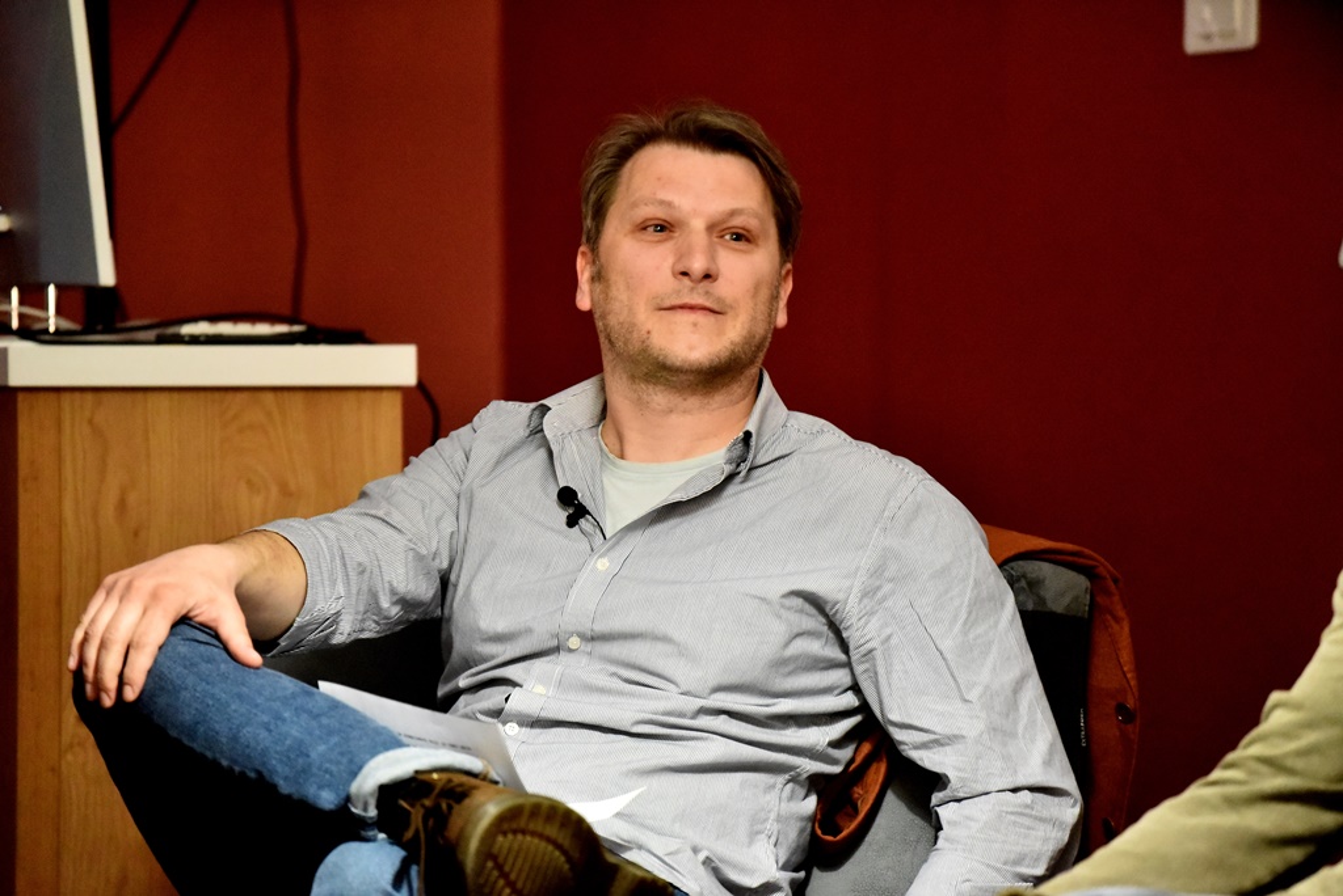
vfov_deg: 6.9
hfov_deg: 10.3
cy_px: 448
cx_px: 672
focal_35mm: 200
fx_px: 7465
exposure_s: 1/100
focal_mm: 200
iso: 8000
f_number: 4
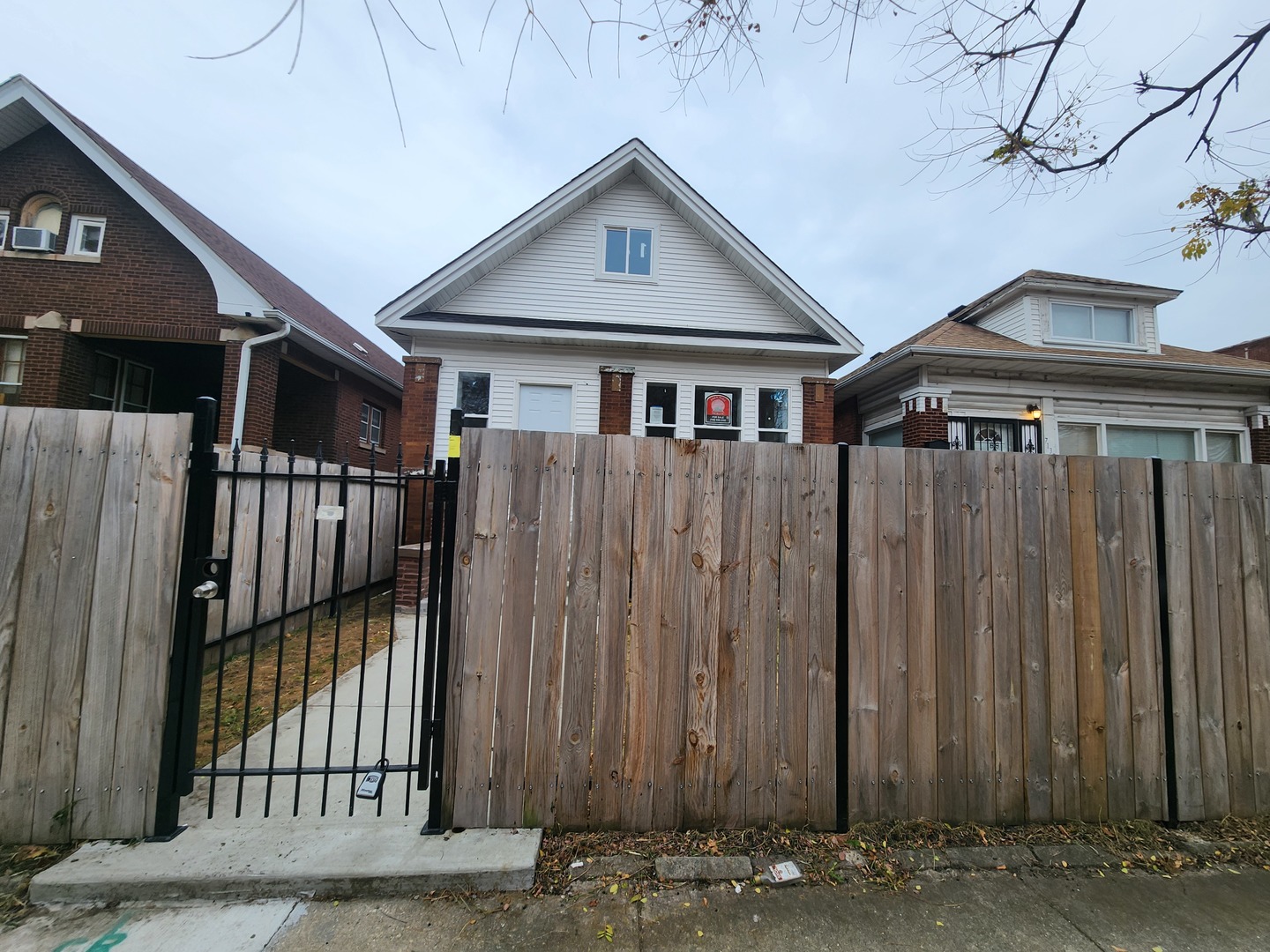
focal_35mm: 13
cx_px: 635
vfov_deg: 89.9
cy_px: 476
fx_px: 477
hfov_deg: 106.2
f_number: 2.2
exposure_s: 1/154
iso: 50
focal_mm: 2.2
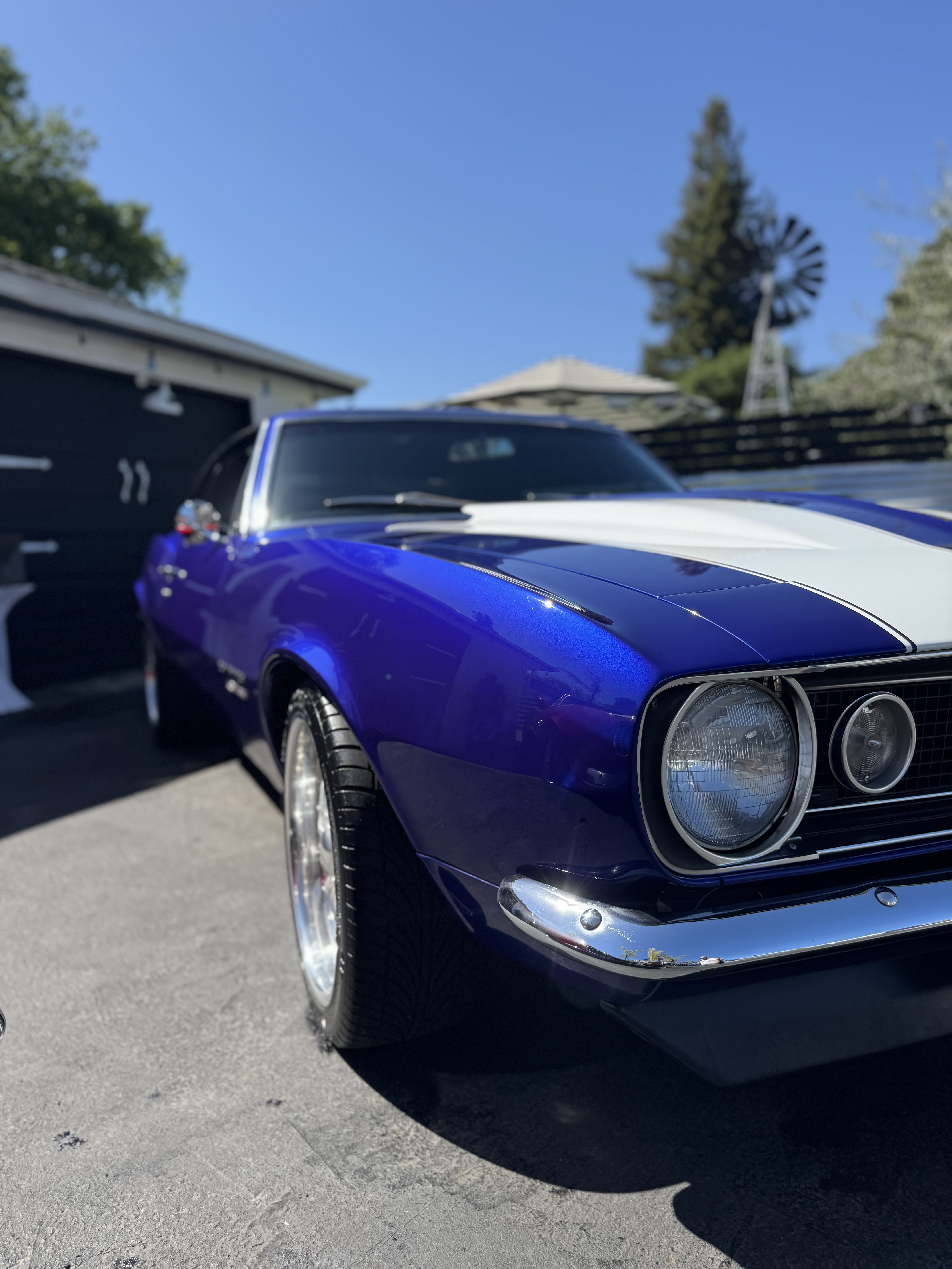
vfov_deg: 71.6
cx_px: 476
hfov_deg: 56.8
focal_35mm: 24
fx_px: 880
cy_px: 634
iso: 80
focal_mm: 6.76
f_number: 1.78
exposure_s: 1/3413
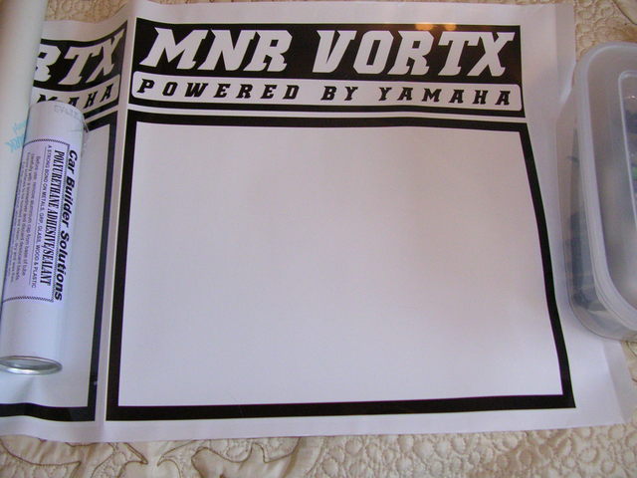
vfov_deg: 37.7
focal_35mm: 38
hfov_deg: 49.0
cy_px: 239
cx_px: 318
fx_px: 699
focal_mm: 5.8
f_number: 2.8
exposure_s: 1/18.2
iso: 400
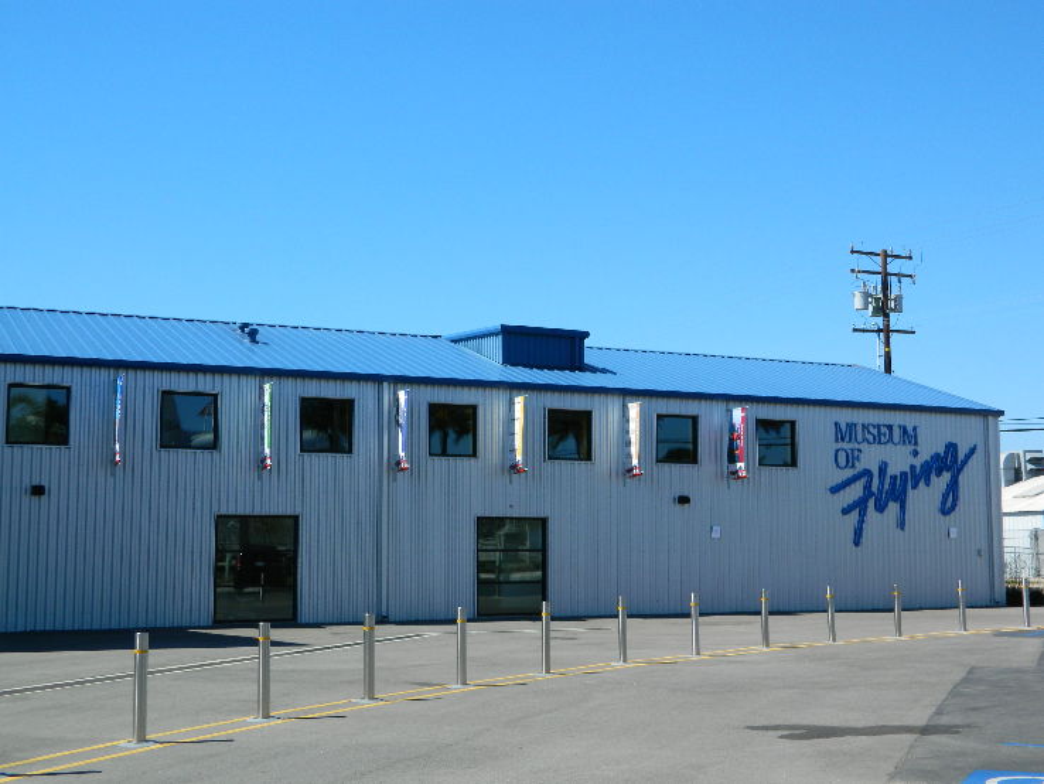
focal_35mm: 47
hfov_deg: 40.4
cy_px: 392
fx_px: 1418
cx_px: 522
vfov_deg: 30.9
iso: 80
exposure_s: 1/800
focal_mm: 8.4
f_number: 3.6
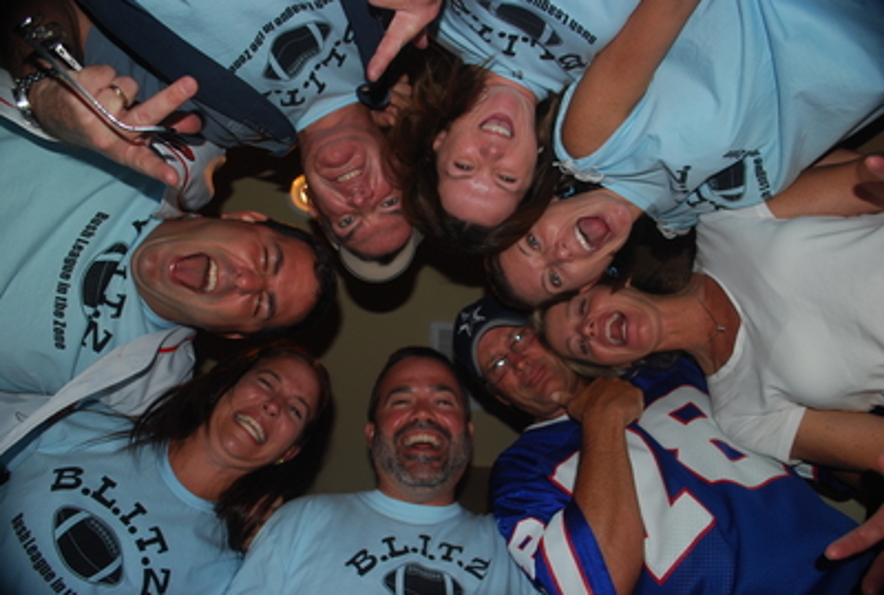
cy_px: 298
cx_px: 442
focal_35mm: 27
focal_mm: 18
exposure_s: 1/60
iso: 200
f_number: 3.5
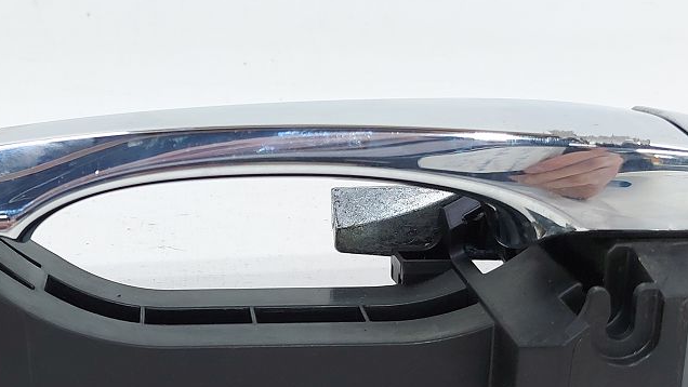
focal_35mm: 57
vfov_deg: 21.1
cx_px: 180
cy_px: 210
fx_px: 1040
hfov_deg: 35.9
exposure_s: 1/50
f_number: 1.8
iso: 80
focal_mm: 5.23
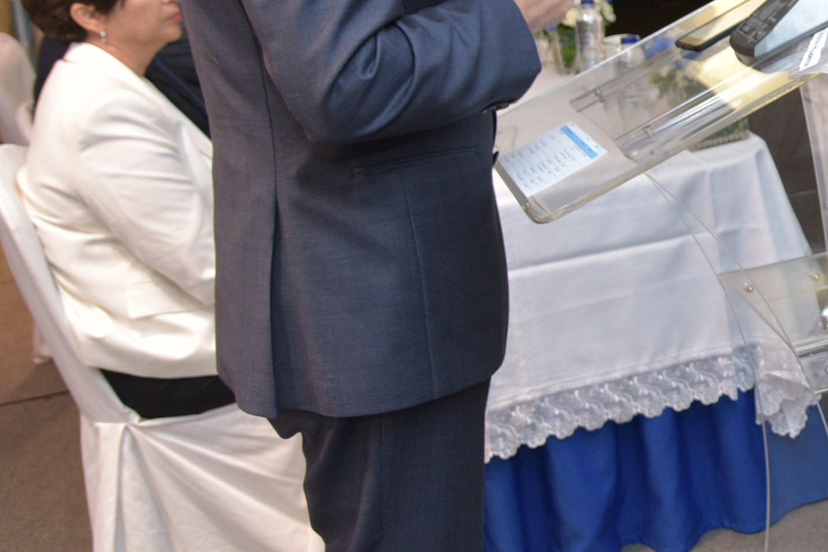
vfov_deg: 21.7
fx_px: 1403
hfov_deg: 28.6
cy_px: 38
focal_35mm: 61
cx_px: 990
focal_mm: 24
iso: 1000
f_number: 4.5
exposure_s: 1/80
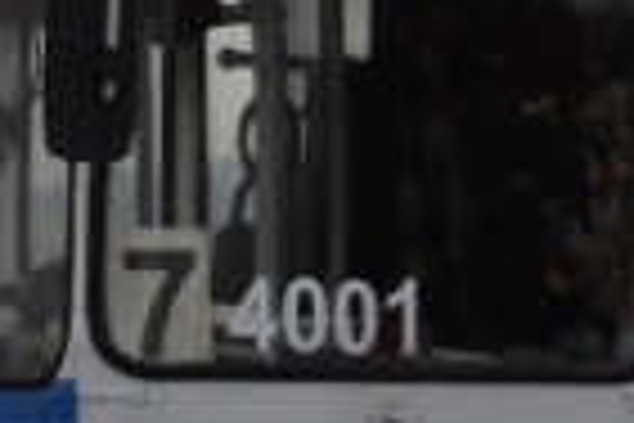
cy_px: -101
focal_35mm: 761
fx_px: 13401
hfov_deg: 2.7
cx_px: -719
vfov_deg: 1.8
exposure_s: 1/125
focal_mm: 70
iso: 360
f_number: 5.6
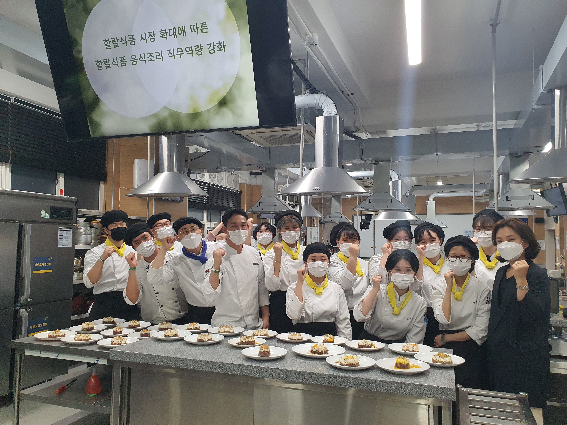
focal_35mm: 26
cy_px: 212
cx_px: 284
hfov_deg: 67.3
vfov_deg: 53.1
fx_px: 426
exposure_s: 1/120
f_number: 2.4
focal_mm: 4.3
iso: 250
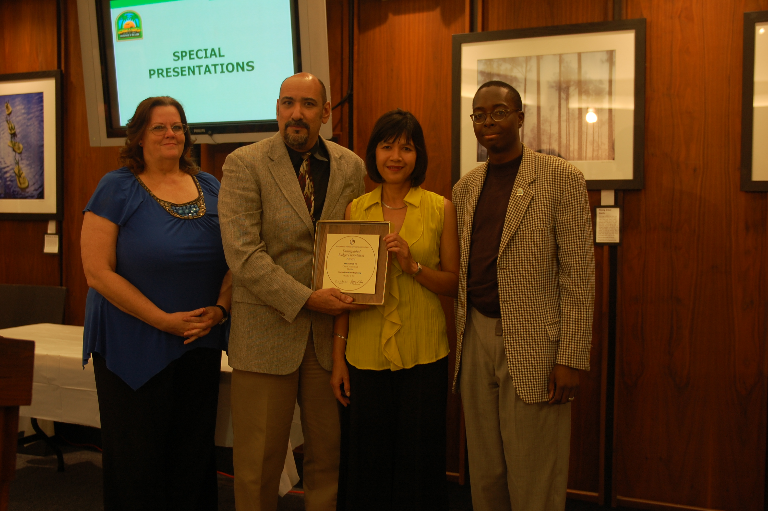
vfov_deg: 30.8
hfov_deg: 45.0
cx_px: 384
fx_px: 927
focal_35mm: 44
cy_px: 256
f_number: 2.8
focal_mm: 29
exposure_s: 1/30
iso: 200
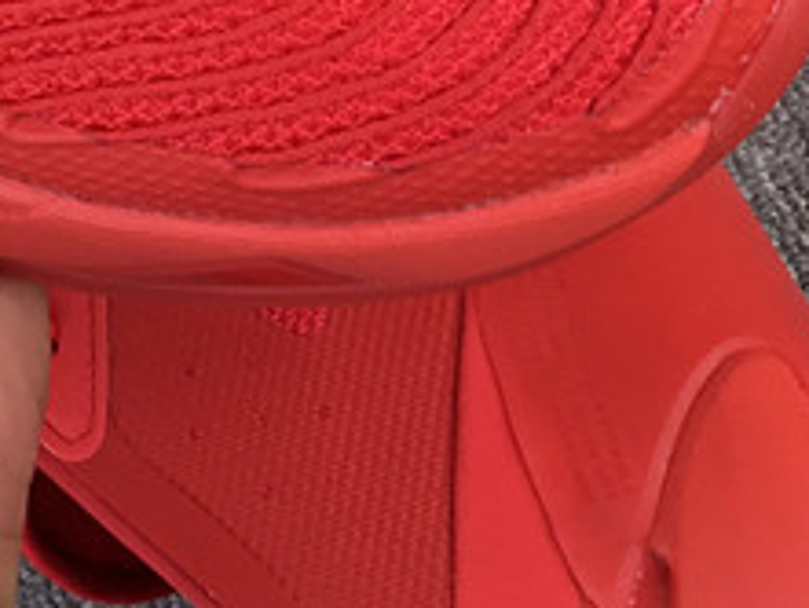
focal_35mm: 126
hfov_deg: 14.9
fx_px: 2946
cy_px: -507
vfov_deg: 11.0
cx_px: -253
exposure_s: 1/140
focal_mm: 3.3
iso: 25
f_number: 2.4
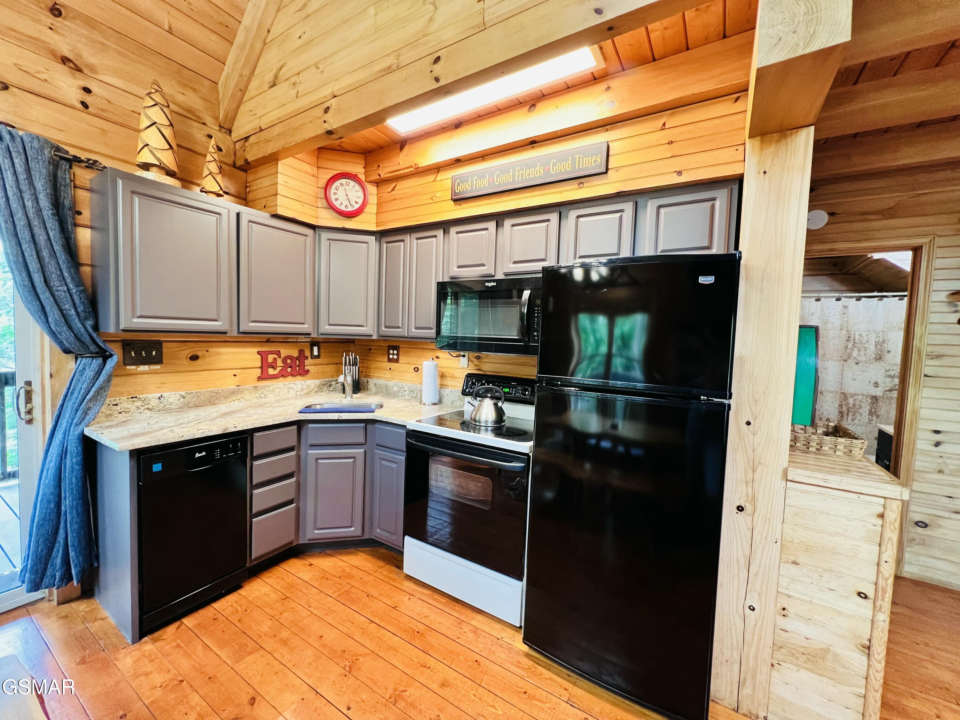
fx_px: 361
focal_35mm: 13
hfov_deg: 106.2
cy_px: 360
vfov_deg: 89.9
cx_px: 480
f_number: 1.8
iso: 500
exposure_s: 1/60
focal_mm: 1.57
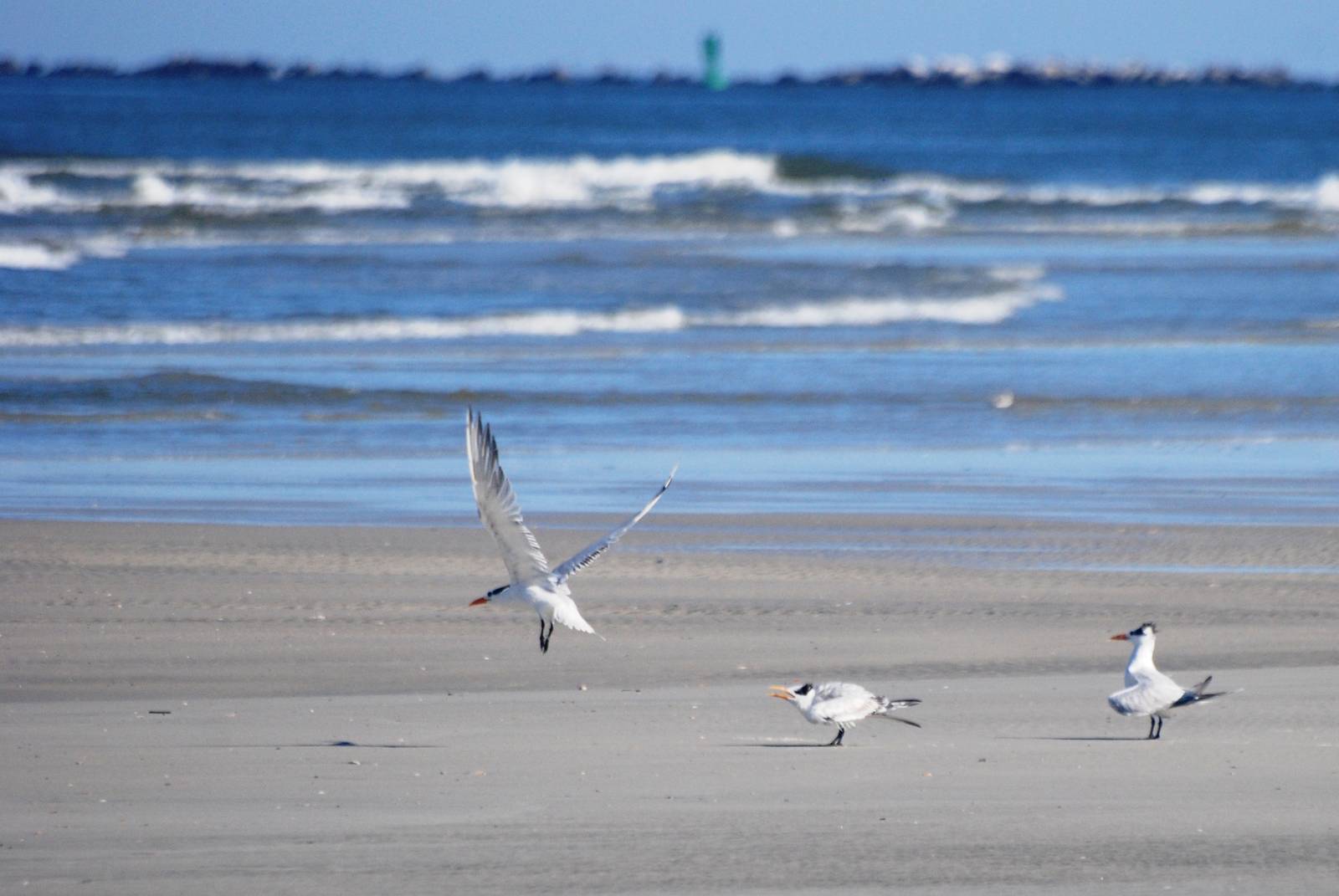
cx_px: 670
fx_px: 16757
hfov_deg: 4.6
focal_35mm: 450
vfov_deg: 3.1
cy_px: 448
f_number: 5.6
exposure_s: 1/2000
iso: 400
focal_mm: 300
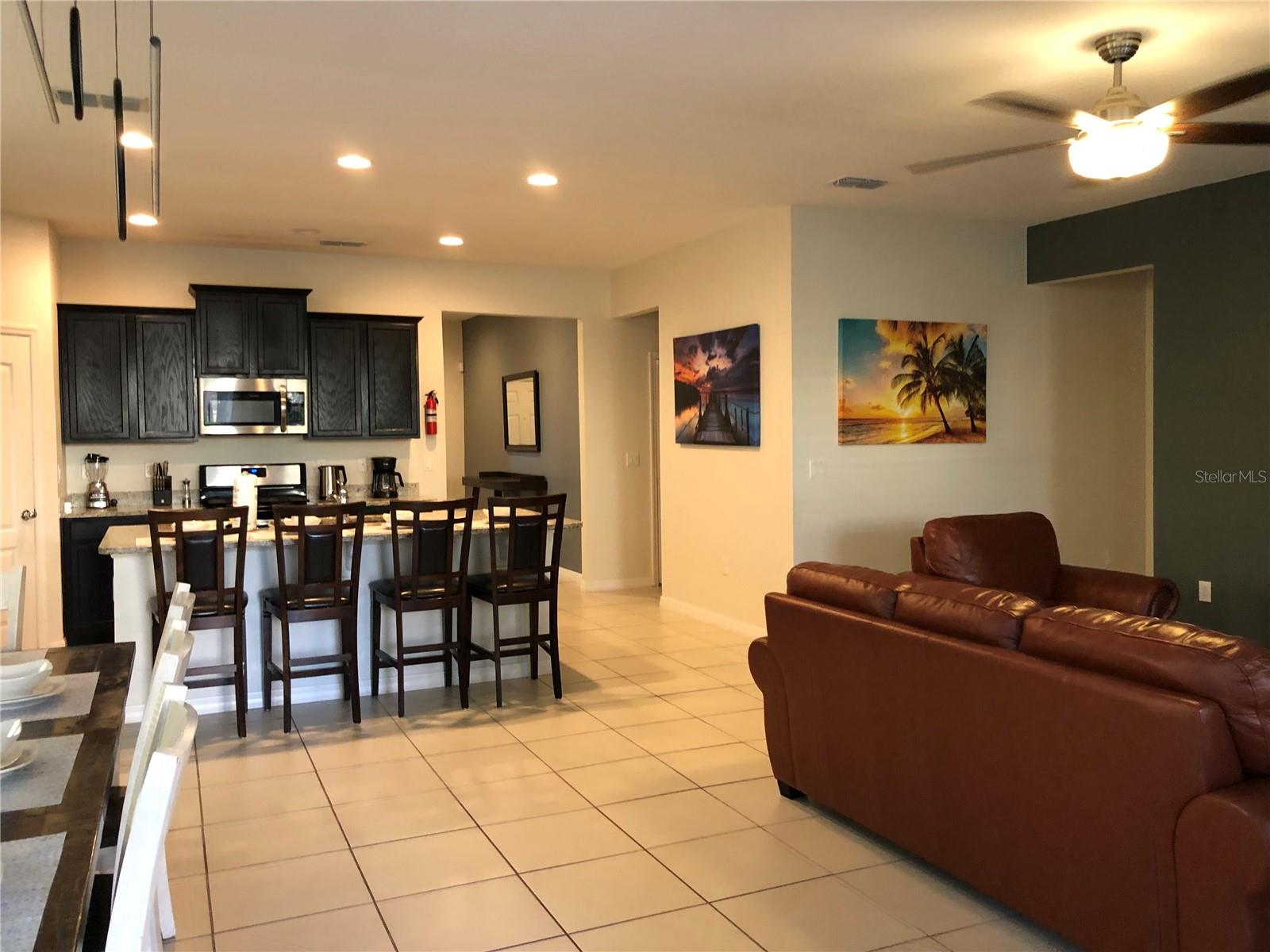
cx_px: 635
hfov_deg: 63.4
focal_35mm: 28
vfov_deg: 49.7
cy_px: 476
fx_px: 1027
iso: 64
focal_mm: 3.99
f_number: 1.8
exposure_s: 1/15
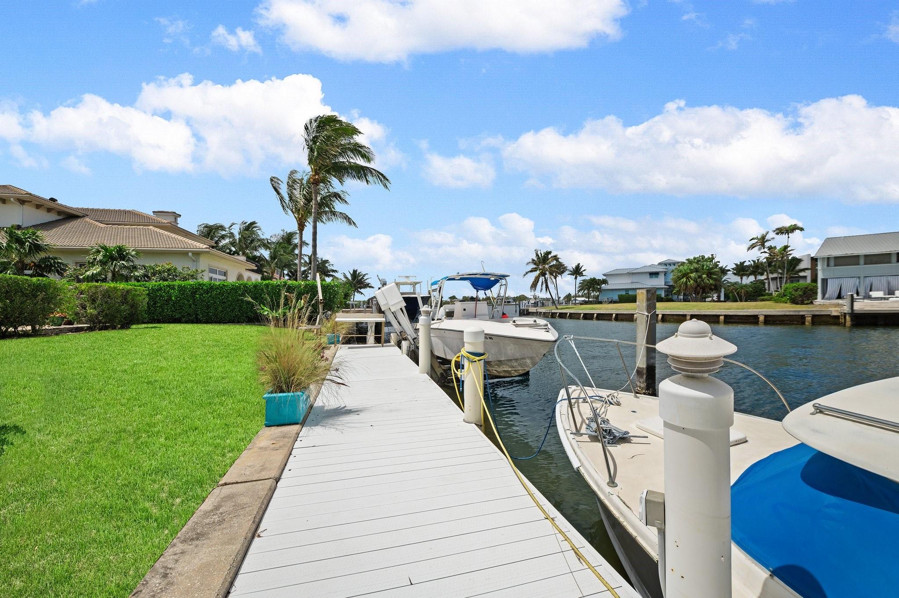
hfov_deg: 104.3
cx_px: 450
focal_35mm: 14
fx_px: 349
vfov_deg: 81.1
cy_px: 299
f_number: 8
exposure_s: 1/1250
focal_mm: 14
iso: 200
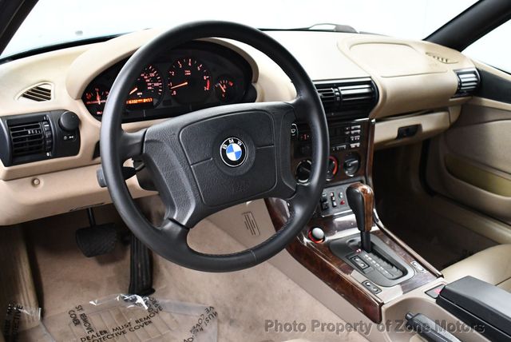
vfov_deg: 36.9
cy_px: 171
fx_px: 511
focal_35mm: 36
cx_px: 256
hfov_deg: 53.1
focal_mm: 18
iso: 3600
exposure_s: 1/60
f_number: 3.5
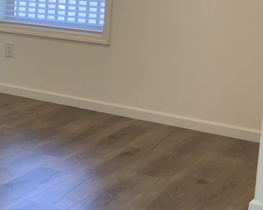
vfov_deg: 15.8
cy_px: 44
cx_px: -176
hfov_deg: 17.1
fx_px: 755
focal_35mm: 97
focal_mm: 3
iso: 64
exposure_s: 1/120
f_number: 1.8
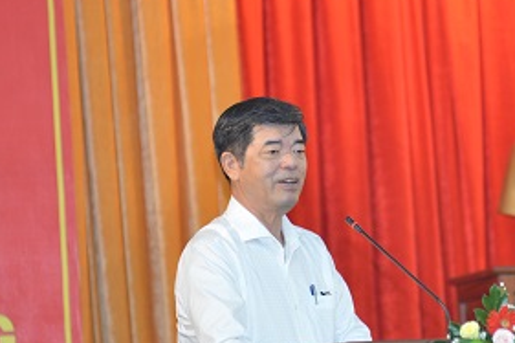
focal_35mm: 363
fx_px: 5190
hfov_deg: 5.7
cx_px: 416
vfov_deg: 3.8
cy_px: 163
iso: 1000
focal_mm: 170
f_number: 2.8
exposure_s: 1/125
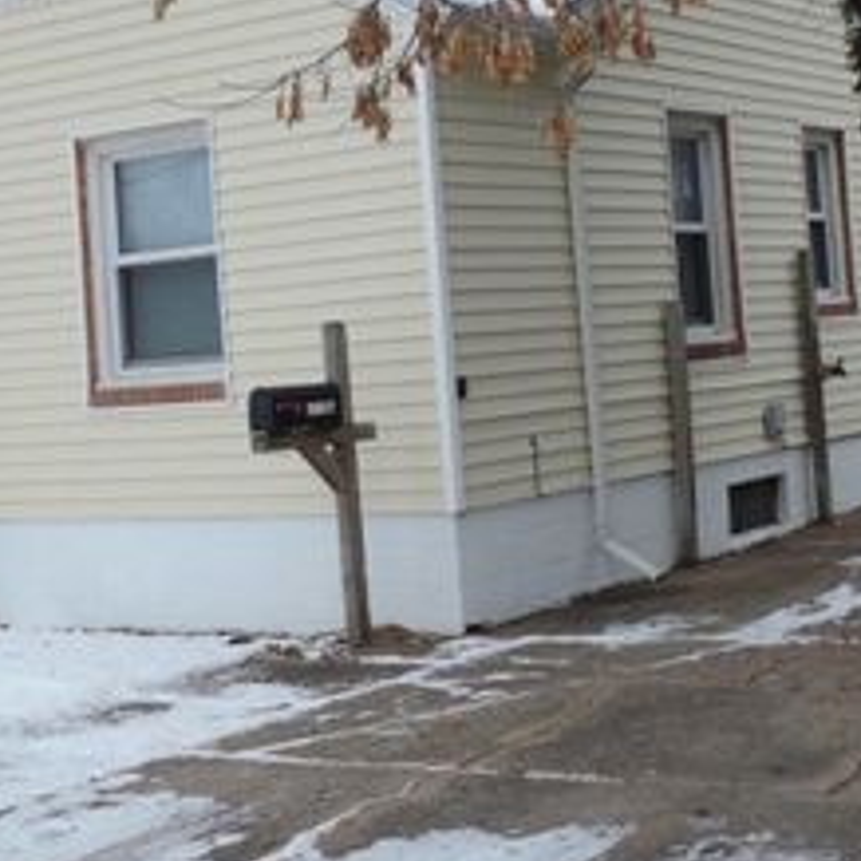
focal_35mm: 67
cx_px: 695
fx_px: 1885
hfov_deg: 25.3
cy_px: 290
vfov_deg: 25.6
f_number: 3.2
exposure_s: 1/200
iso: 80
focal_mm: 5.8
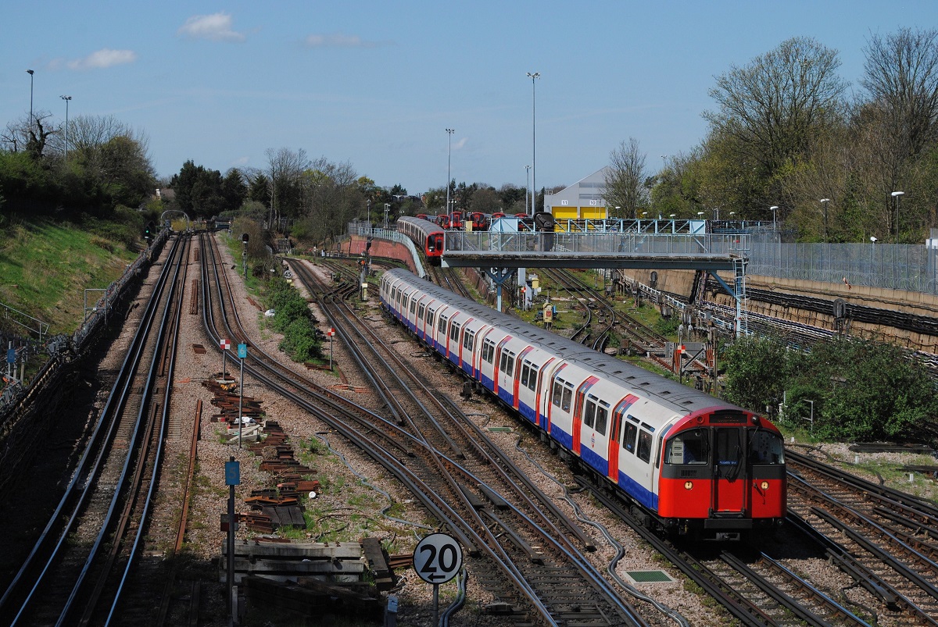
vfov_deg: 16.6
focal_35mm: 82
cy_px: 314
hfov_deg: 24.6
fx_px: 2152
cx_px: 469
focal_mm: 55
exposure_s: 1/1600
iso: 400
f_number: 7.1
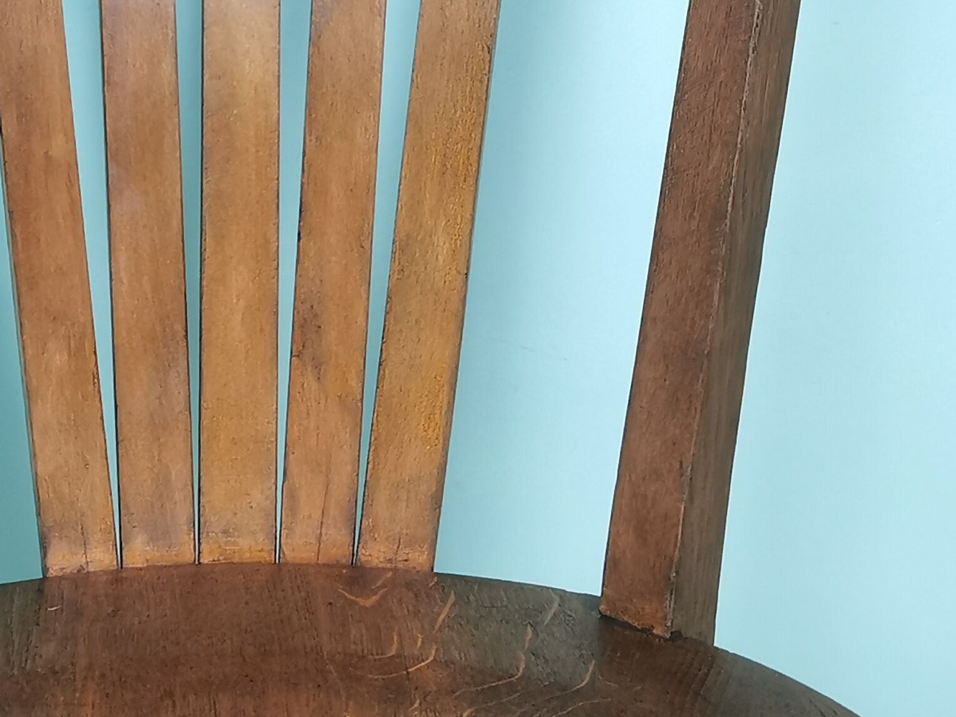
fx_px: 2237
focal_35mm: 81
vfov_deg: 17.7
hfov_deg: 23.7
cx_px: 185
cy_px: -36
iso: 200
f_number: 1.8
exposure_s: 1/100
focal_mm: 5.58
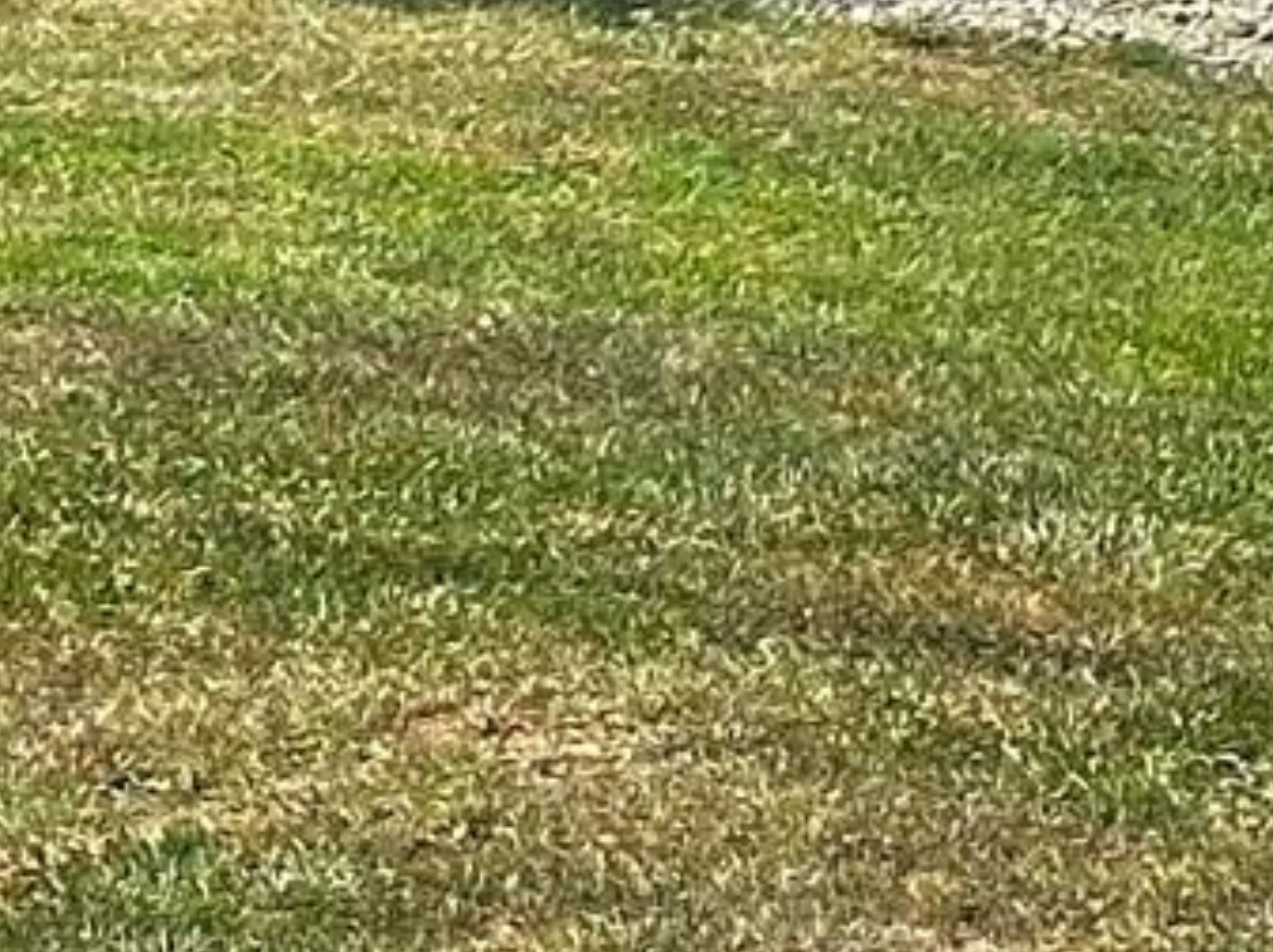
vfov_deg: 5.0
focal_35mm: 292
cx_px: 1209
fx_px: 10727
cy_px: -937
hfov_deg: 6.8
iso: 64
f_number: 1.78
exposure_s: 1/1721
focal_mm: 6.86
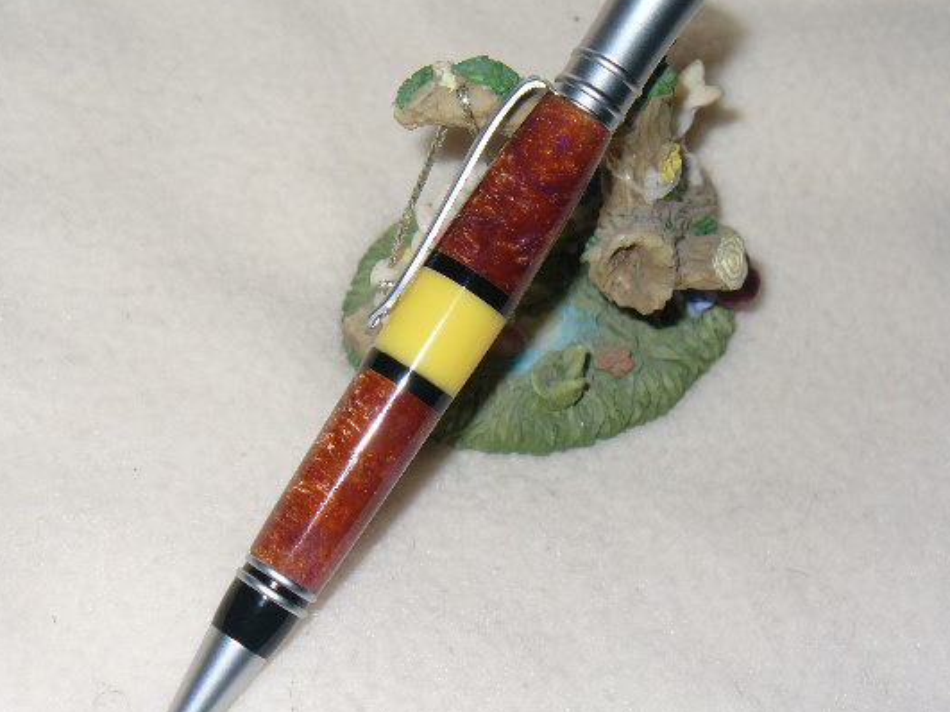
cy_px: 379
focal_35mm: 94
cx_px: 447
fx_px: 2579
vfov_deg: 15.7
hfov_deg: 20.9
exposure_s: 1/60
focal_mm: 12.8
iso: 80
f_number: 3.3
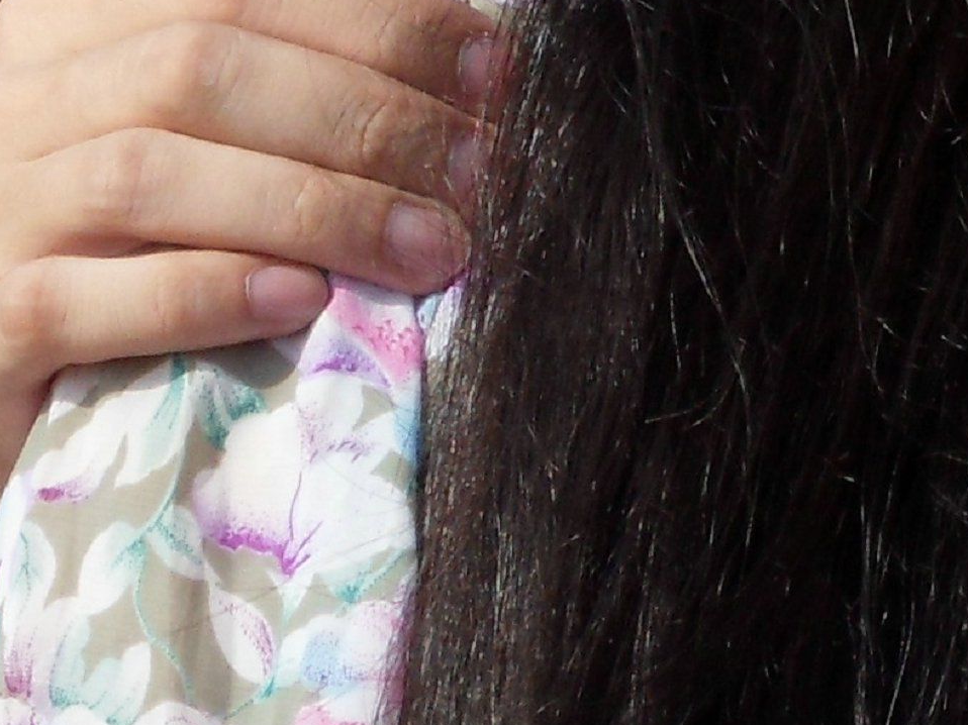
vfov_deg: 3.1
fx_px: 13475
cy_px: -337
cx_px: 1756
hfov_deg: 4.1
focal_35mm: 482
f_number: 5.5
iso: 80
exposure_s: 1/500
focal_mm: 16.6
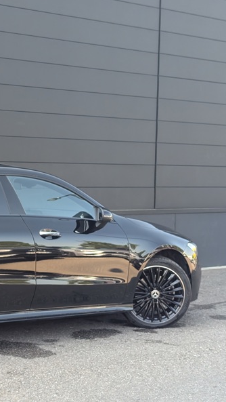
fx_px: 766
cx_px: -40
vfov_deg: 29.3
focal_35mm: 72
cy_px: 202
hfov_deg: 16.2
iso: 162
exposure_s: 1/614
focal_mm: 6.9
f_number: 1.68
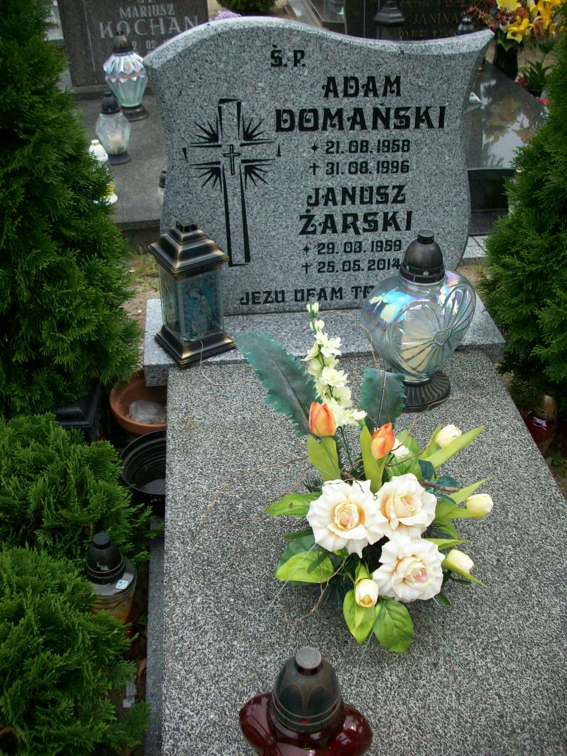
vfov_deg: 50.1
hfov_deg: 38.7
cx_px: 284
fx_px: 808
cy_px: 378
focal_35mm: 37
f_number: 2.8
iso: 80
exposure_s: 1/468
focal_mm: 6.2
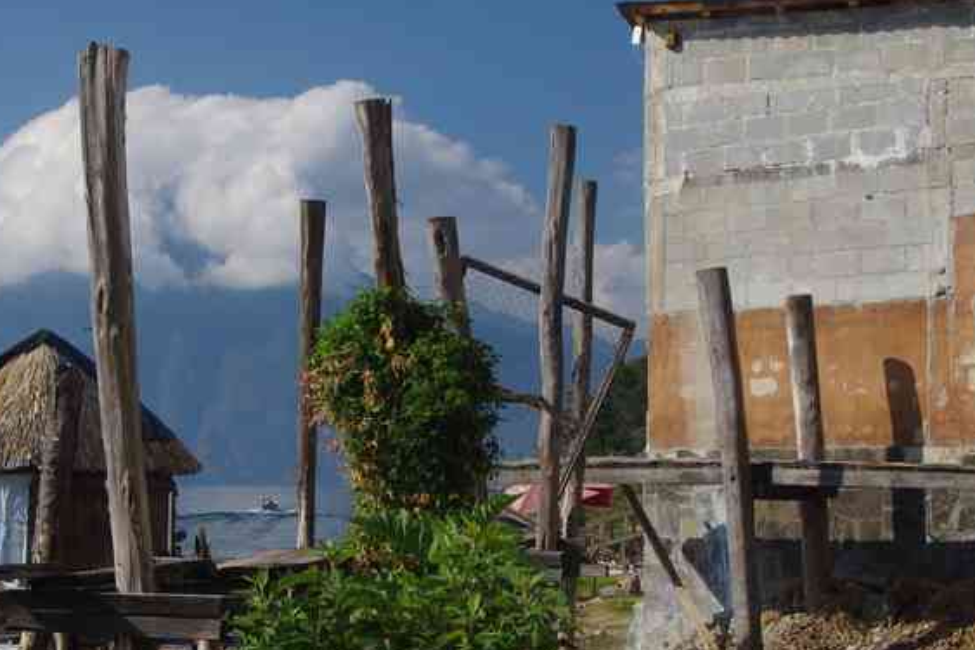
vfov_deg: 15.7
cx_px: 342
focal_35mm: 87
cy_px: 378
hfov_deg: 23.3
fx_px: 2355
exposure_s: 1/100
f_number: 11
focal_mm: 32.5
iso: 200
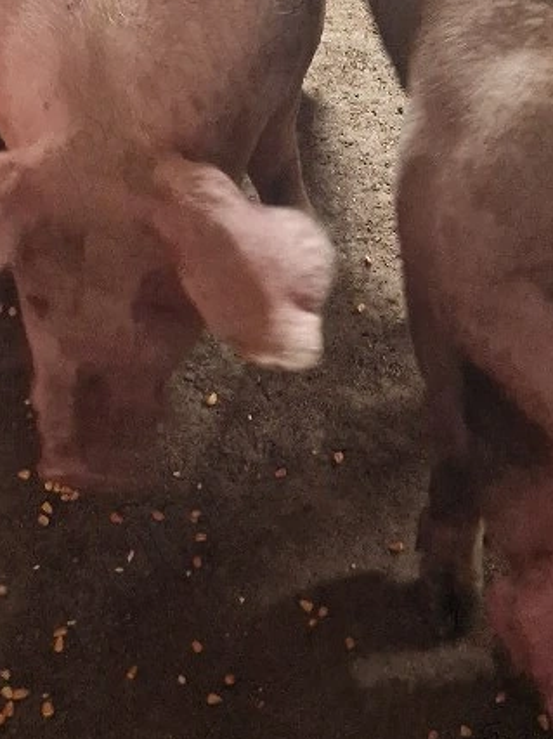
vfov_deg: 26.3
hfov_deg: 20.4
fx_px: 1535
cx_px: 352
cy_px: 101
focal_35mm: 72
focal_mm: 5.4
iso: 640
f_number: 1.8
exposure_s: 1/33
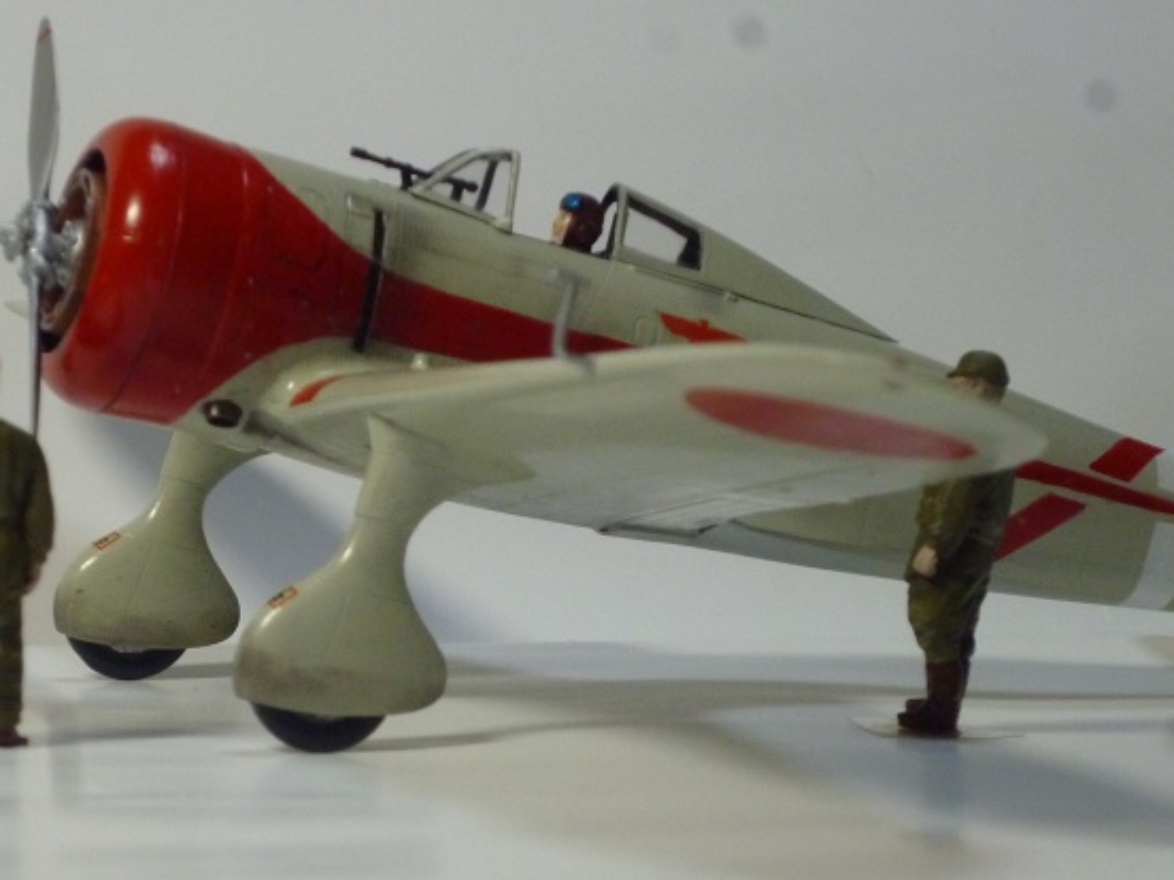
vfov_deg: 11.8
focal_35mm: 126
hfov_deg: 15.6
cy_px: 500
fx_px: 4273
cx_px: 391
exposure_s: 1/40
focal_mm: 15.5
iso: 400
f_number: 5.8
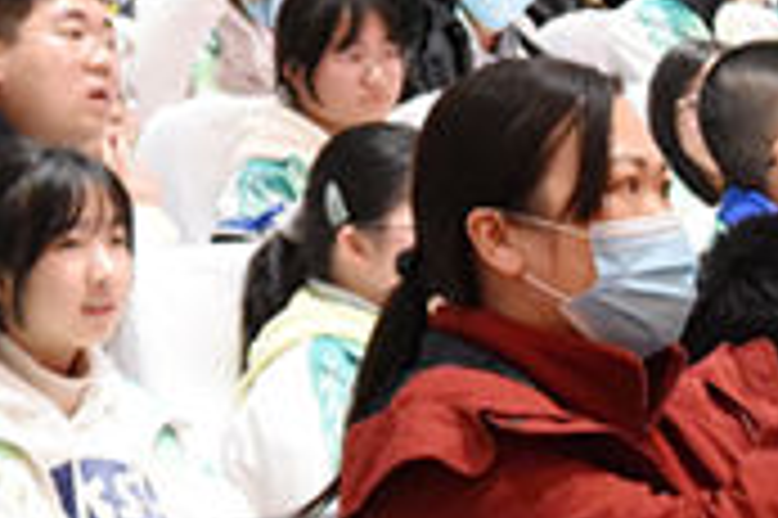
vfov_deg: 9.5
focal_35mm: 143
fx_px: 3087
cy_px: 29
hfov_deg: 13.5
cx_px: -378
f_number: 5.6
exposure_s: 1/125
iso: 6400
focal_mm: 38
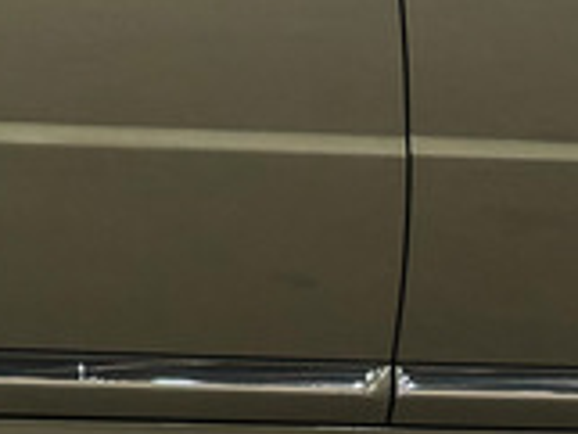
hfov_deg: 9.6
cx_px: -549
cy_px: -115
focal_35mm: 194
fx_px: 3242
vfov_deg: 7.6
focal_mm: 6.86
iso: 200
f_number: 1.8
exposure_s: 1/50
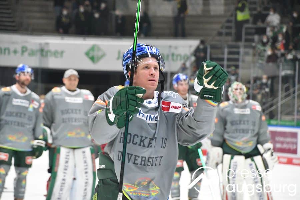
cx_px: 150
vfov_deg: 6.3
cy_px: 100
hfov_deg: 9.5
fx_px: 1812
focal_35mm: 218
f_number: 8
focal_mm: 145
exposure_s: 1/640
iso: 9000
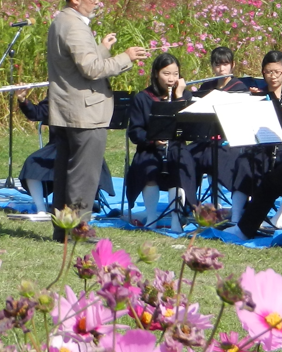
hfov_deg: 5.8
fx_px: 2742
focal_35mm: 263
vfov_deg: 7.3
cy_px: -99
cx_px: 409
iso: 160
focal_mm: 12.3
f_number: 4.6
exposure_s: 1/800
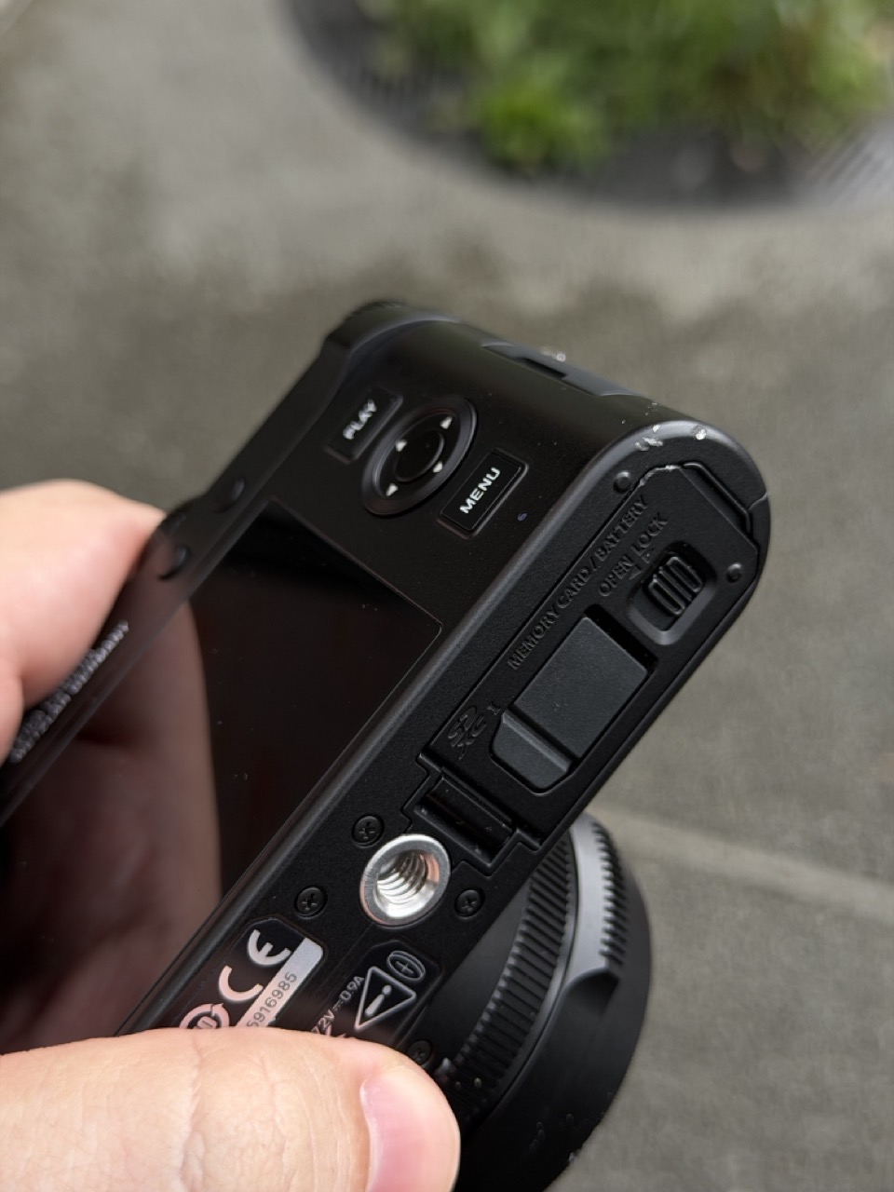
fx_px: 1653
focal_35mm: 48
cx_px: 447
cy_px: 596
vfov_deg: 39.7
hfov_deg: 30.3
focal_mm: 6.76
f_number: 1.78
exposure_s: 1/175
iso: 64
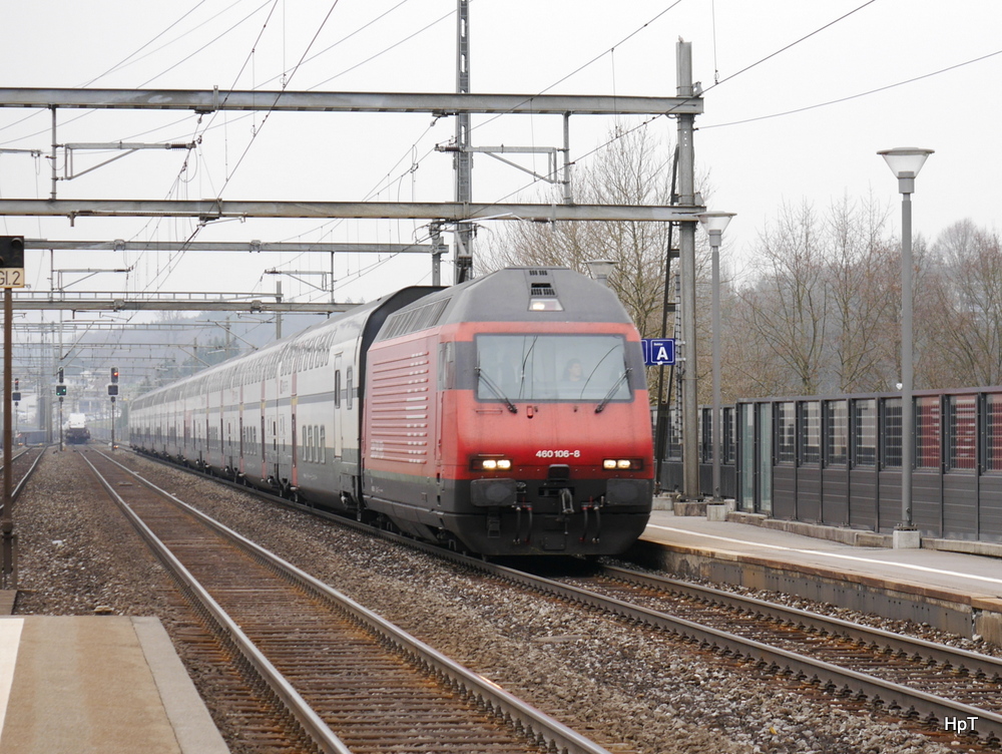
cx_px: 501
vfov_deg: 16.4
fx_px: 2608
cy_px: 377
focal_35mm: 90
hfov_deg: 21.8
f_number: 5
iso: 160
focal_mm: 45
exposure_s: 1/250
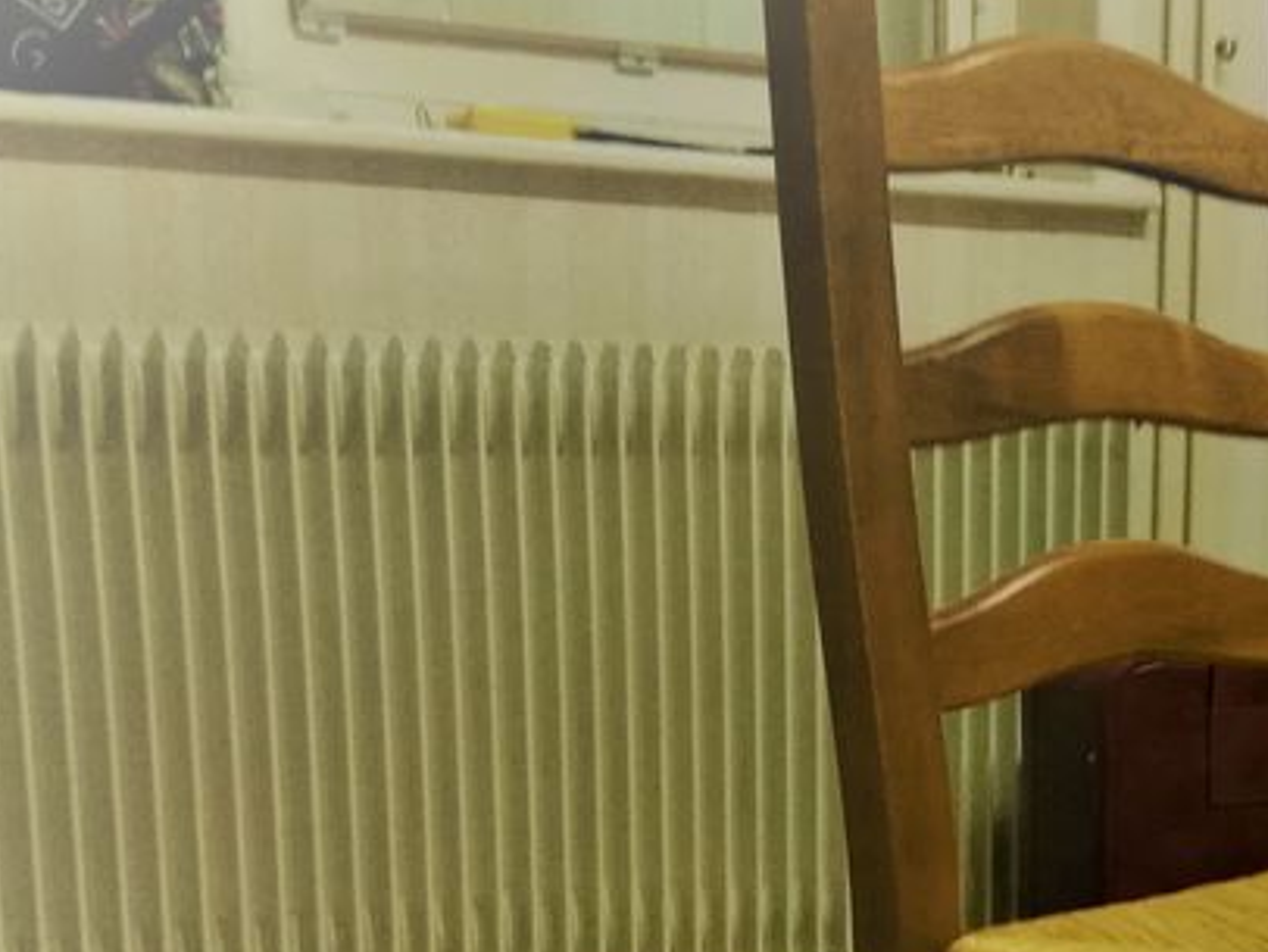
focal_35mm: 64
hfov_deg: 28.0
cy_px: 861
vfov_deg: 22.4
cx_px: 1340
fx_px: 2346
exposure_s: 1/33.3
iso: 200
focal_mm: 3.83
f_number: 2.2
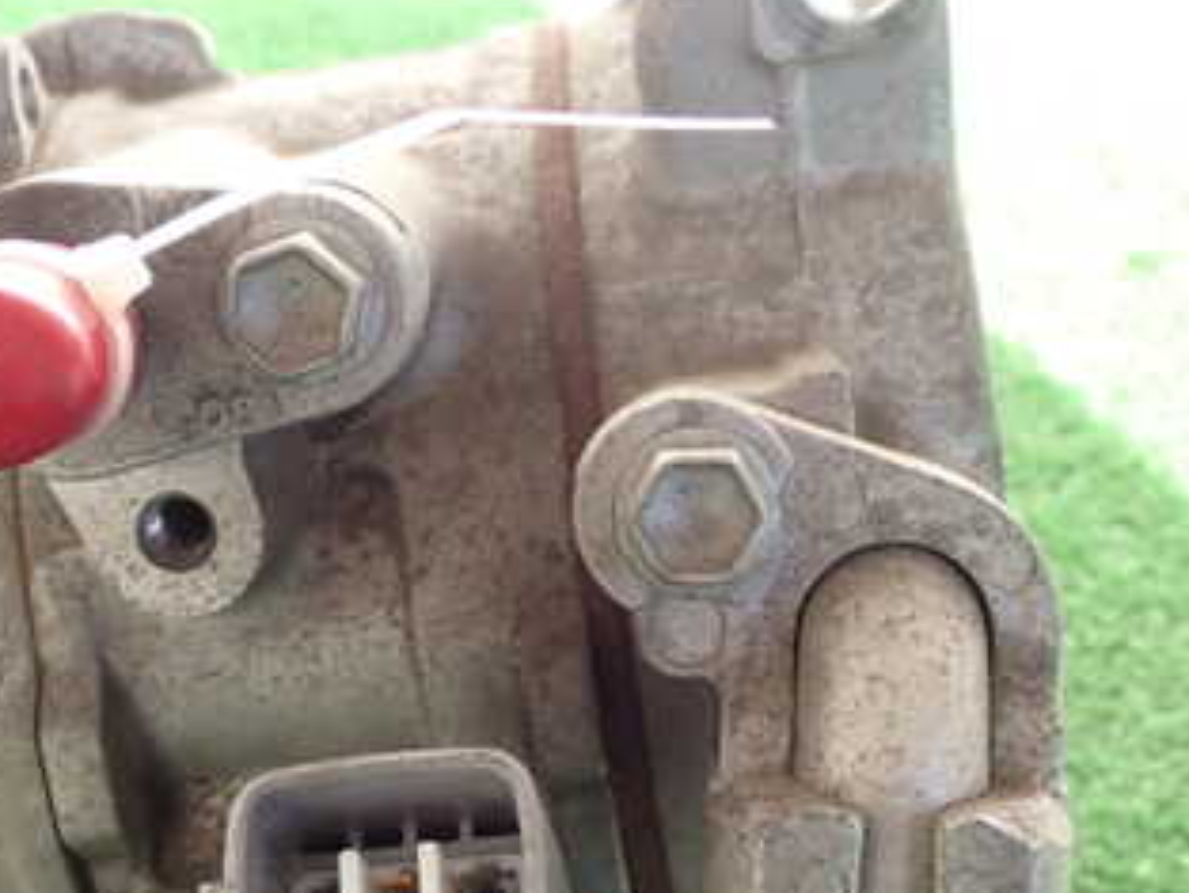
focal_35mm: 69
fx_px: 2371
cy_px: 711
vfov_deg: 21.1
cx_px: 566
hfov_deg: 28.1
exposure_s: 1/100
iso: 100
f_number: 3.5
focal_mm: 6.37
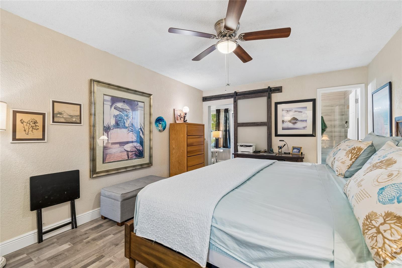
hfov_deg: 100.4
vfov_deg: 77.3
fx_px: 167
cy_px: 134
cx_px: 201
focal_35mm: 15
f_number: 7.1
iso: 100
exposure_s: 1/8
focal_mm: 10
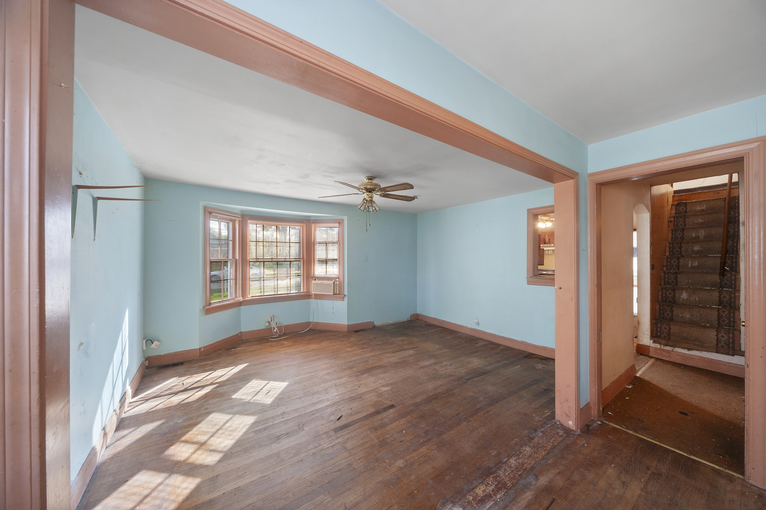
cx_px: 383
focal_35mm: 12
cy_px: 255
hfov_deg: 112.6
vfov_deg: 90.0
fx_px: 255
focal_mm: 12
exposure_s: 1/13
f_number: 8
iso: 400
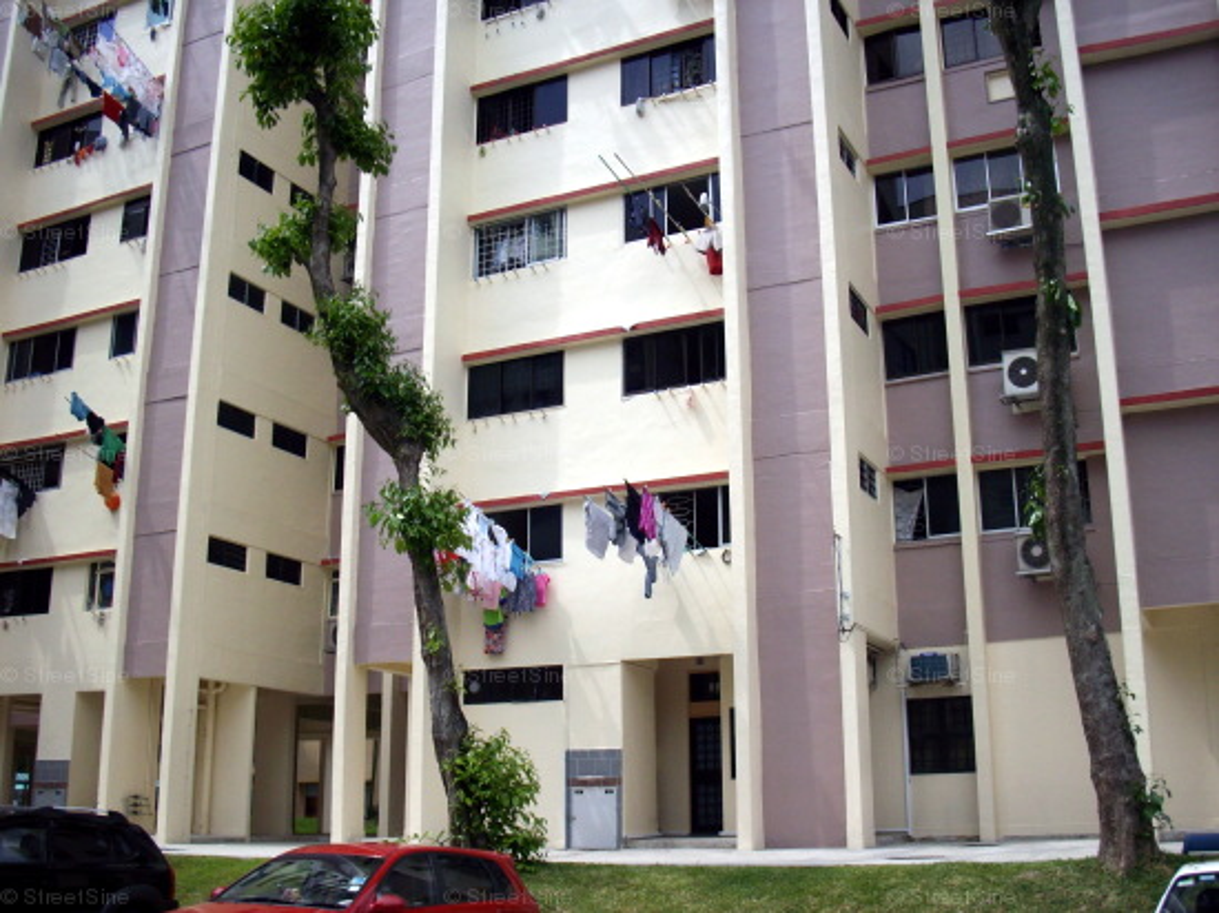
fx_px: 1302
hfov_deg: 50.2
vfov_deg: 38.6
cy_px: 456
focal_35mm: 37
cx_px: 610
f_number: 5.6
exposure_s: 1/400
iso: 80
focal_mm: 6.2
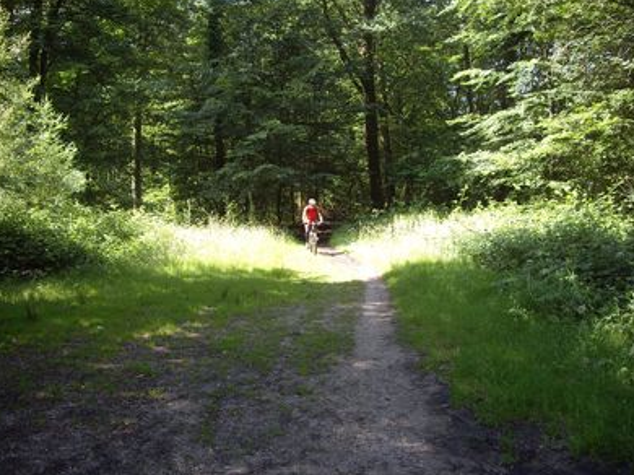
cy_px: 238
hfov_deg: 47.9
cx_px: 319
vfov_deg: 36.8
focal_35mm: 39
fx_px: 714
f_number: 2.8
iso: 100
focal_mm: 7.9
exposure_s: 1/125
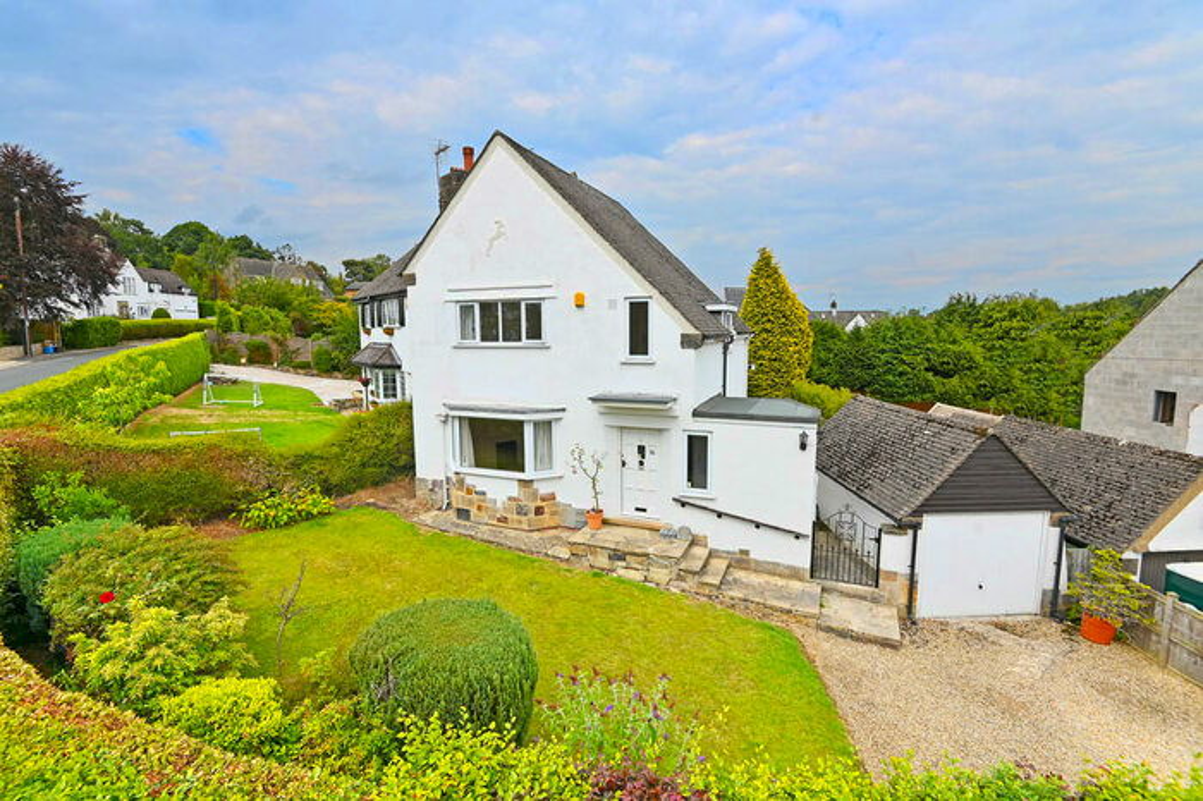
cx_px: 602
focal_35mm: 16
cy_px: 400
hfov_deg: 96.8
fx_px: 534
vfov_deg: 73.7
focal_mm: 16
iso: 100
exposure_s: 1/200
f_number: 8
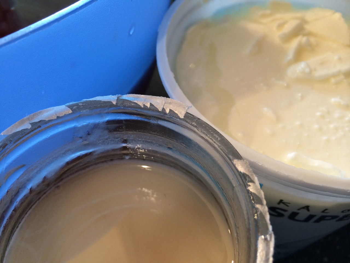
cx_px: 175
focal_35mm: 30
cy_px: 132
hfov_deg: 60.0
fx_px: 303
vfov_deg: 46.8
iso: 125
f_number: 2.2
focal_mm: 4.12
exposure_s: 1/30
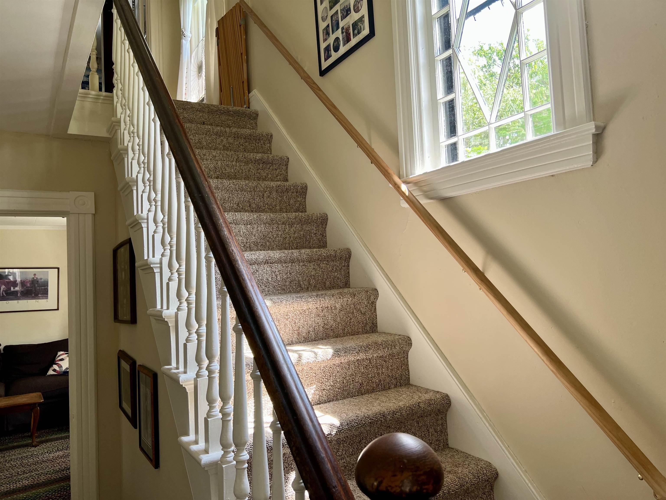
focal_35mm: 26
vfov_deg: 53.1
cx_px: 333
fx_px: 500
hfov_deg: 67.3
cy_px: 250
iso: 64
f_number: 1.5
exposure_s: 1/133
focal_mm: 5.7
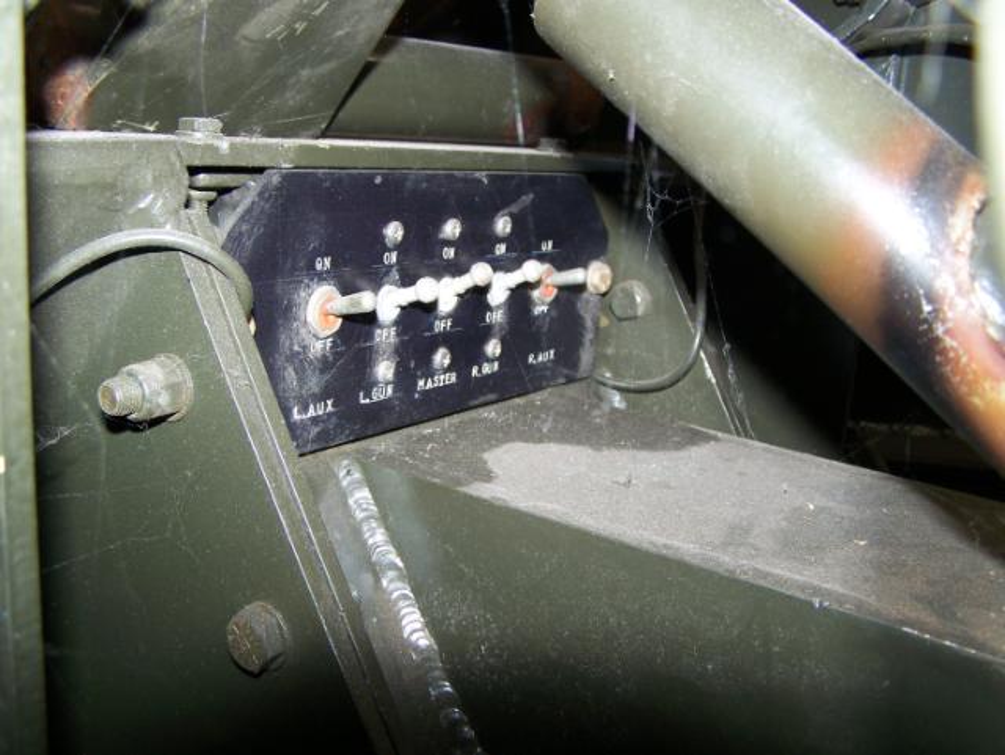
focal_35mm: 38
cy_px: 378
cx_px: 502
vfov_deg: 37.8
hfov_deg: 48.9
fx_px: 1104
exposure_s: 1/60
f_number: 2.8
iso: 80
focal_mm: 6.3
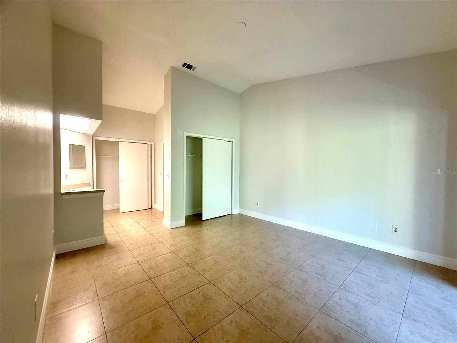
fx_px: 185
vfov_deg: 85.7
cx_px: 228
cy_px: 172
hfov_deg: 102.1
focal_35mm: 14
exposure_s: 1/120
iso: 250
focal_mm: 2.22
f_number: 2.2
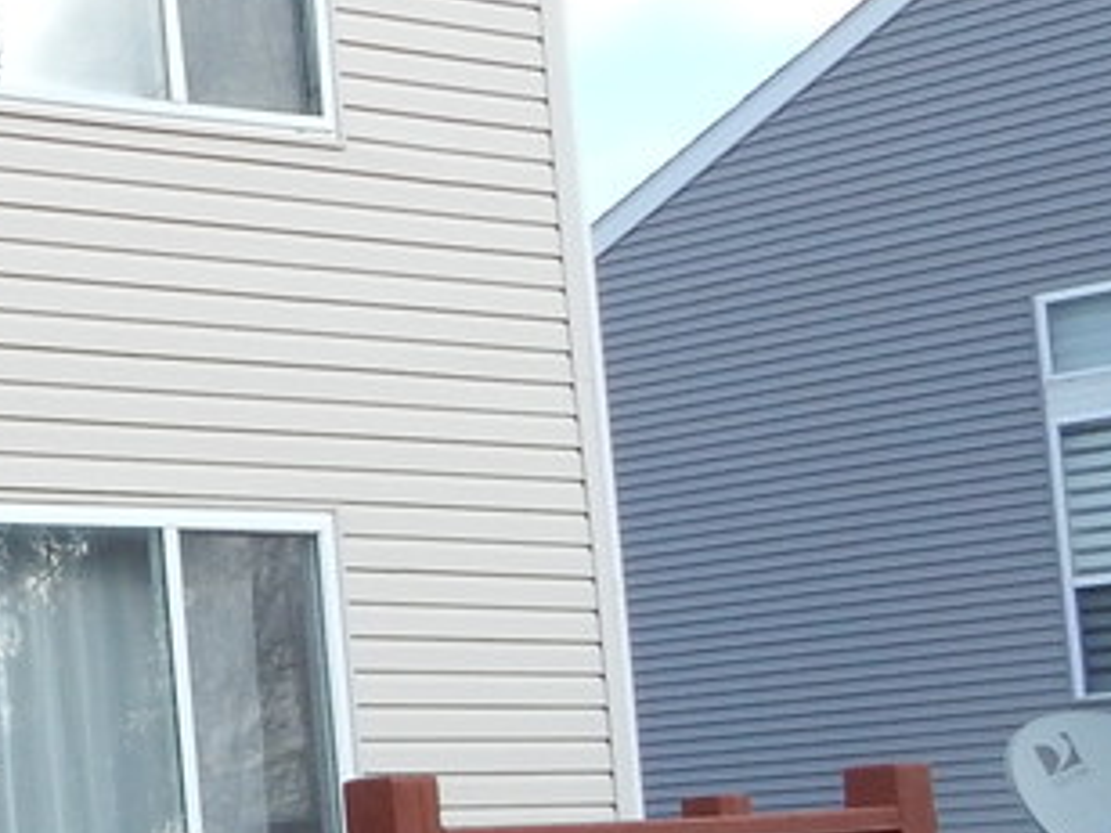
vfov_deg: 14.3
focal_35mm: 103
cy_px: 624
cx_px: -804
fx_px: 3306
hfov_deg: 16.4
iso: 125
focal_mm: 4
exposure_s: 1/500
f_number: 3
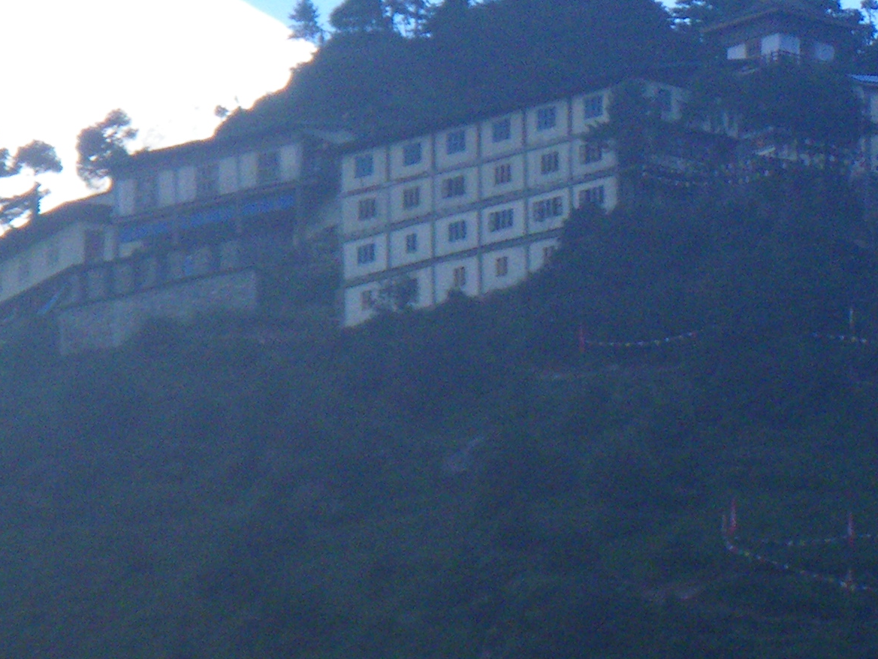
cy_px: 325
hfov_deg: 4.5
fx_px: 11085
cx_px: 688
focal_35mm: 437
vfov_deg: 3.4
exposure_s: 1/250
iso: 200
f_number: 5.5
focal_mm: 25
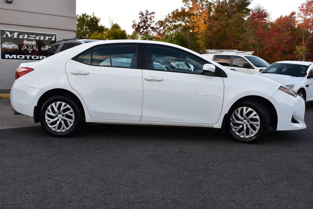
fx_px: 313
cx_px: 156
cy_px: 104
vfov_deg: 36.8
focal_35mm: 36
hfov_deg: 53.1
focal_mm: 24
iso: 400
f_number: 8
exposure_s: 1/50
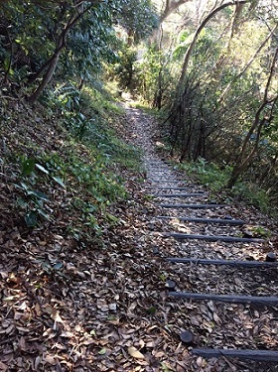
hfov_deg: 42.8
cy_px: 186
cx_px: 139
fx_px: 354
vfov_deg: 55.4
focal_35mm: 33
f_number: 2.4
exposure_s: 1/40
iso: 40
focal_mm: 3.3
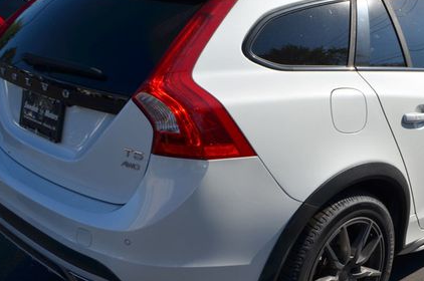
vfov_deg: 26.8
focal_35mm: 50
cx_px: 305
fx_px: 588
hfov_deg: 38.9
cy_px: 174
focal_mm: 22
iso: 100
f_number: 10
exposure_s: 1/200
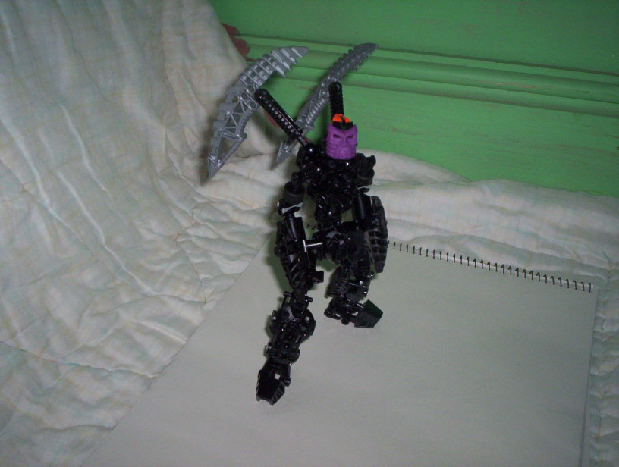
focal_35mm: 38
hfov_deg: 48.9
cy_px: 234
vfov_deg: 37.9
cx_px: 310
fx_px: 681
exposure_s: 1/60
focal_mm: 4.99
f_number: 4.5
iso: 140
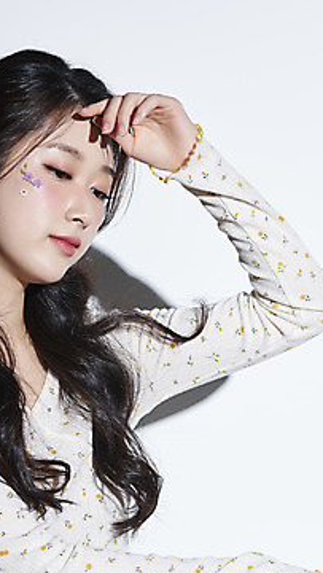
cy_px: 315
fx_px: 2781
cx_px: -1
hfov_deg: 6.6
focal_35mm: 183
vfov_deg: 11.8
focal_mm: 105
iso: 500
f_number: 8
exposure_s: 1/100
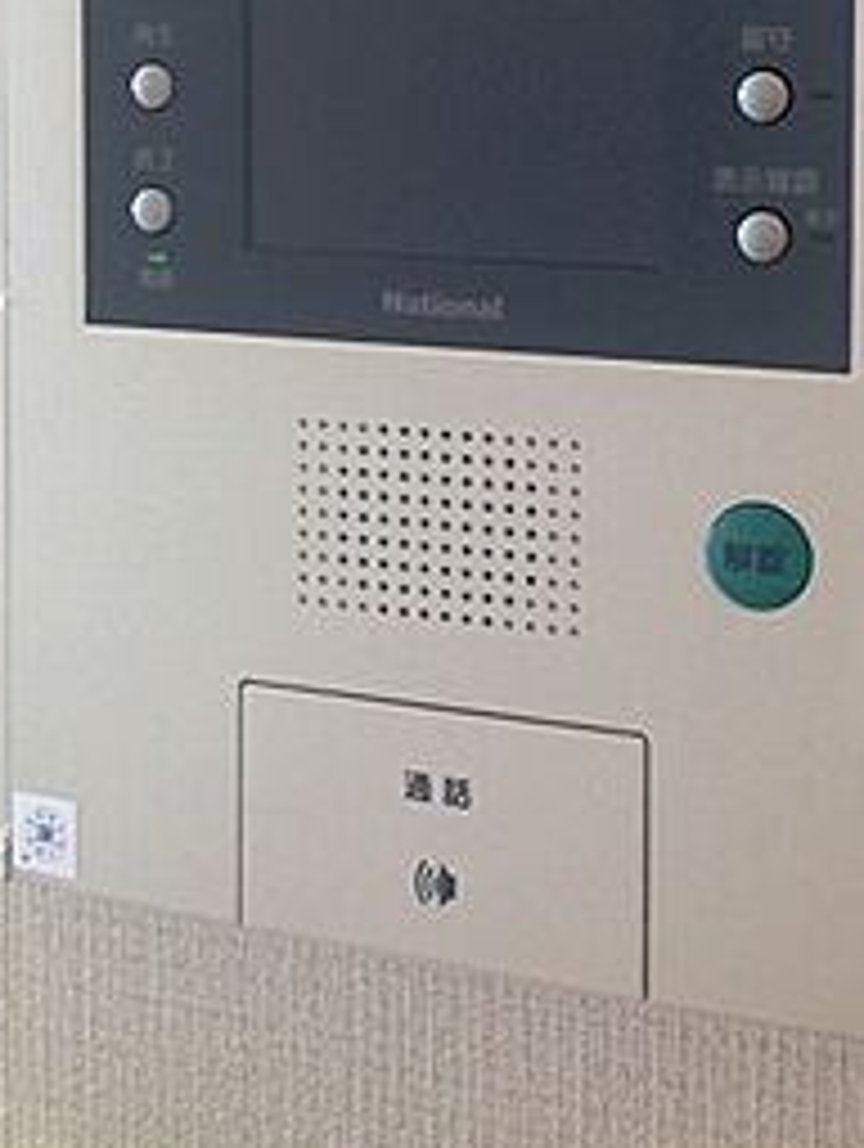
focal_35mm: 62
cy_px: 131
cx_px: 526
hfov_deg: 23.7
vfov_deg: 29.9
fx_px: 2058
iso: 64
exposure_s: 1/40
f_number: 2.4
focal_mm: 4.12
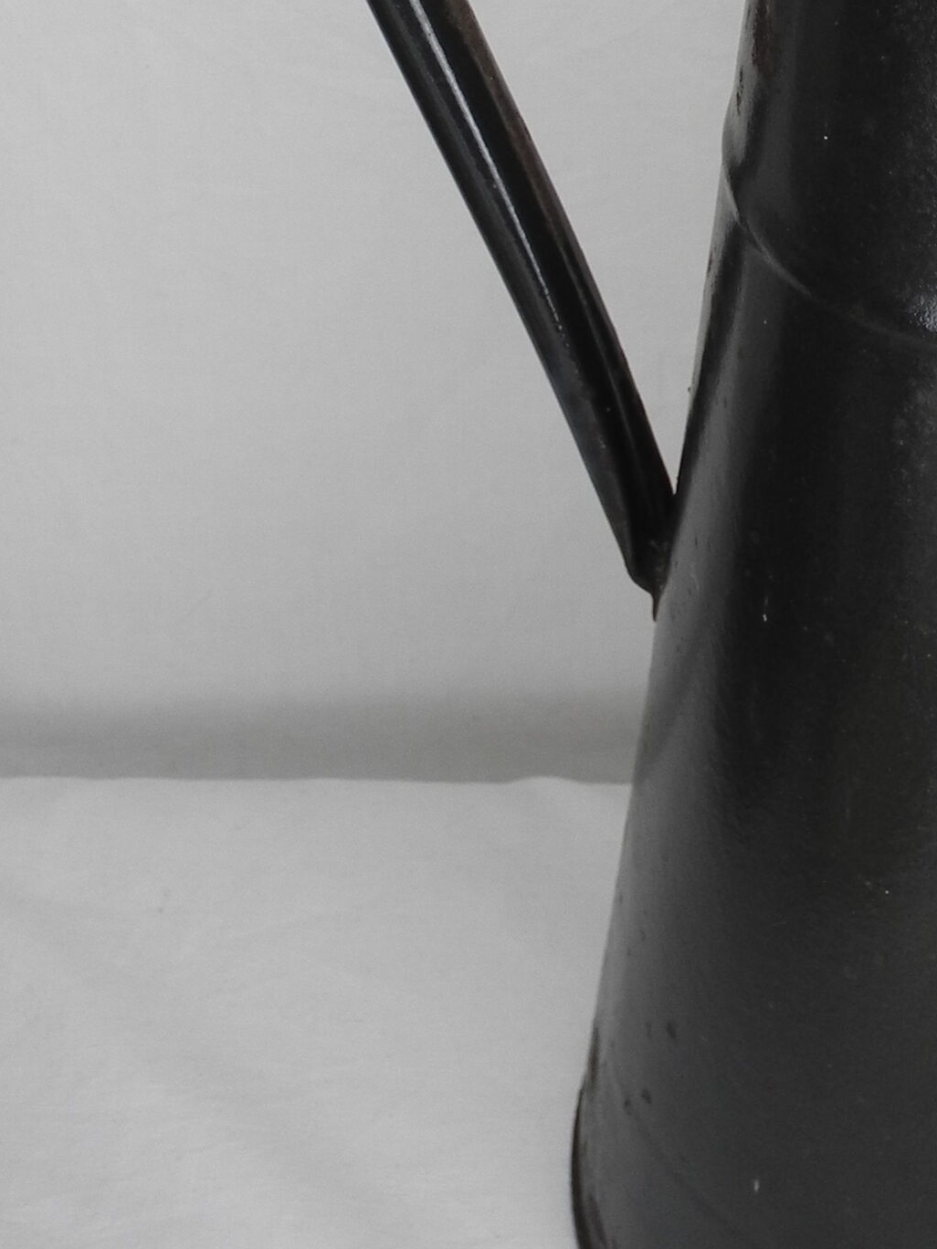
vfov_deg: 23.7
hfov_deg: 17.7
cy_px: 89
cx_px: 1060
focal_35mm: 80
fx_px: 2887
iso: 100
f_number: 2.8
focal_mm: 6.4
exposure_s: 1/86
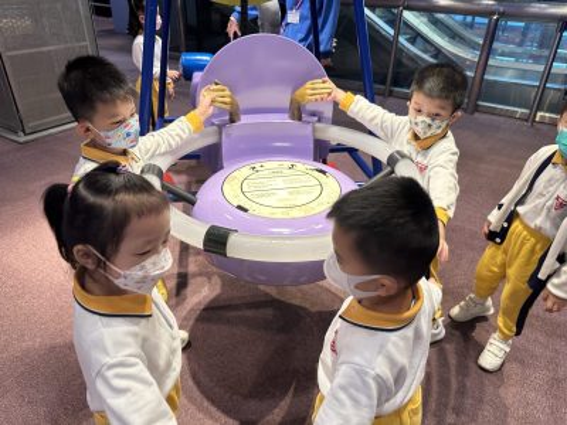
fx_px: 393
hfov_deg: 71.6
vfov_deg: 56.8
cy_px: 212
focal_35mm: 24
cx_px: 284
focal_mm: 6.86
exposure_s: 1/50
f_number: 1.78
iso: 250
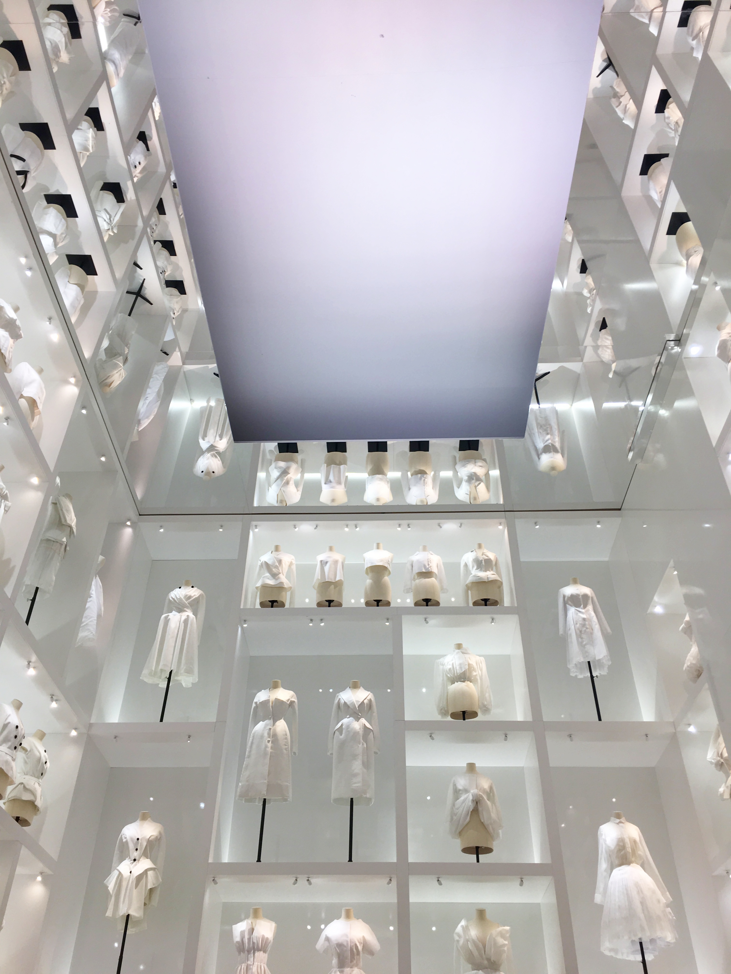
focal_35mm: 29
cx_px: 366
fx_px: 817
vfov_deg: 61.7
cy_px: 487
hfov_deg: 48.2
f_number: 2.2
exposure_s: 1/50
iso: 32
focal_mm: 4.15
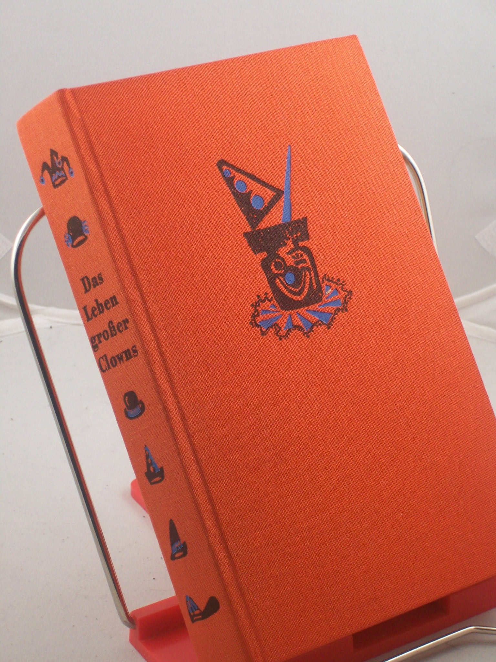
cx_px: 248
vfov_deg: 19.3
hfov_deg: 14.5
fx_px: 1949
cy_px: 331
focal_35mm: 102
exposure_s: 1/60
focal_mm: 16.8
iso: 160
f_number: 4.6
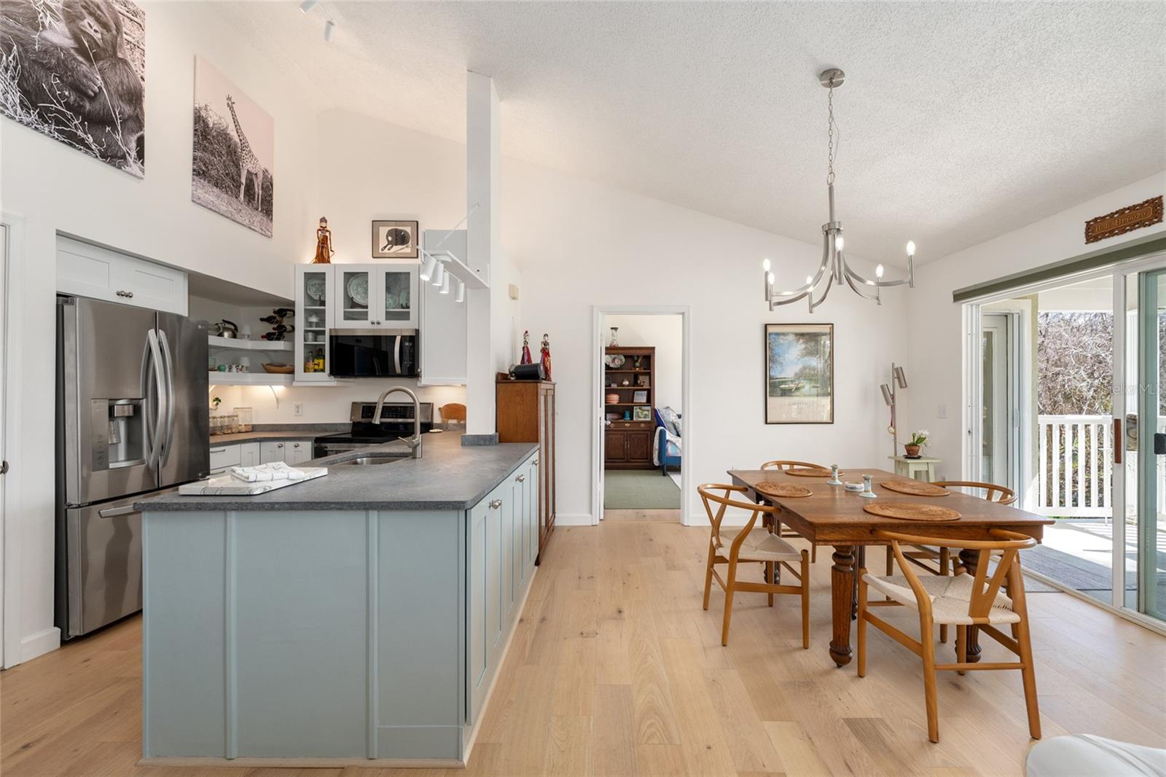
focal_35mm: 14
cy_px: 388
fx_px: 453
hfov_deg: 104.3
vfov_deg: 81.2
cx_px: 583
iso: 400
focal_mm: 14
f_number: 7.1
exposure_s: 1/25
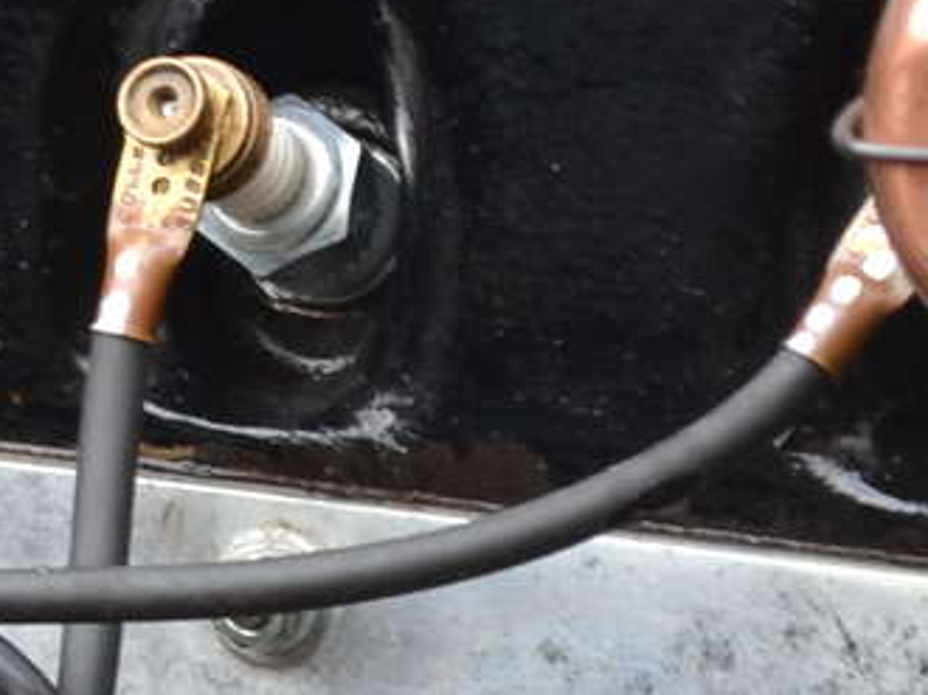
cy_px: 302
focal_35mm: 481
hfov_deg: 4.1
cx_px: -756
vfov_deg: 3.1
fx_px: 12883
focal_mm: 55
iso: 400
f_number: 5.6
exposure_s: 1/100
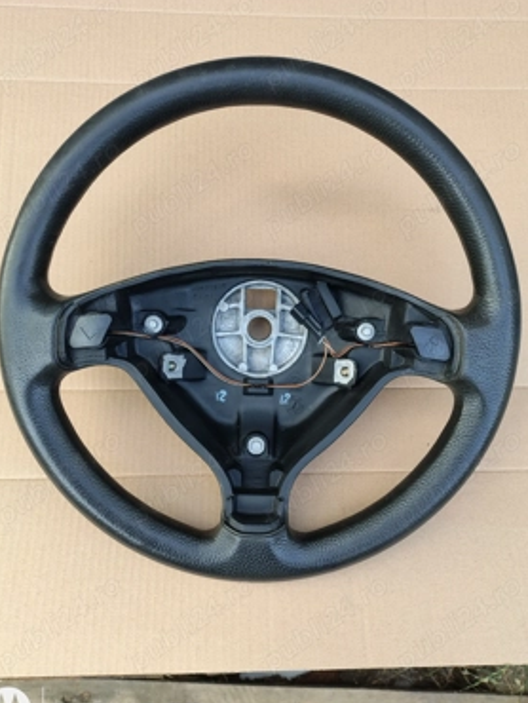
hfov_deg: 51.4
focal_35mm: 27
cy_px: 365
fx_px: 548
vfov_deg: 65.3
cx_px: 258
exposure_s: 1/135
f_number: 1.7
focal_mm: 4.71
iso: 144
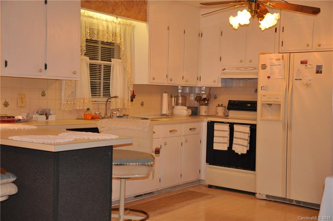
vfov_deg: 26.4
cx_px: 166
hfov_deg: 38.9
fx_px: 471
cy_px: 110
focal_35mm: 51
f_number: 4.2
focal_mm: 34
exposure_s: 1/60
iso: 800
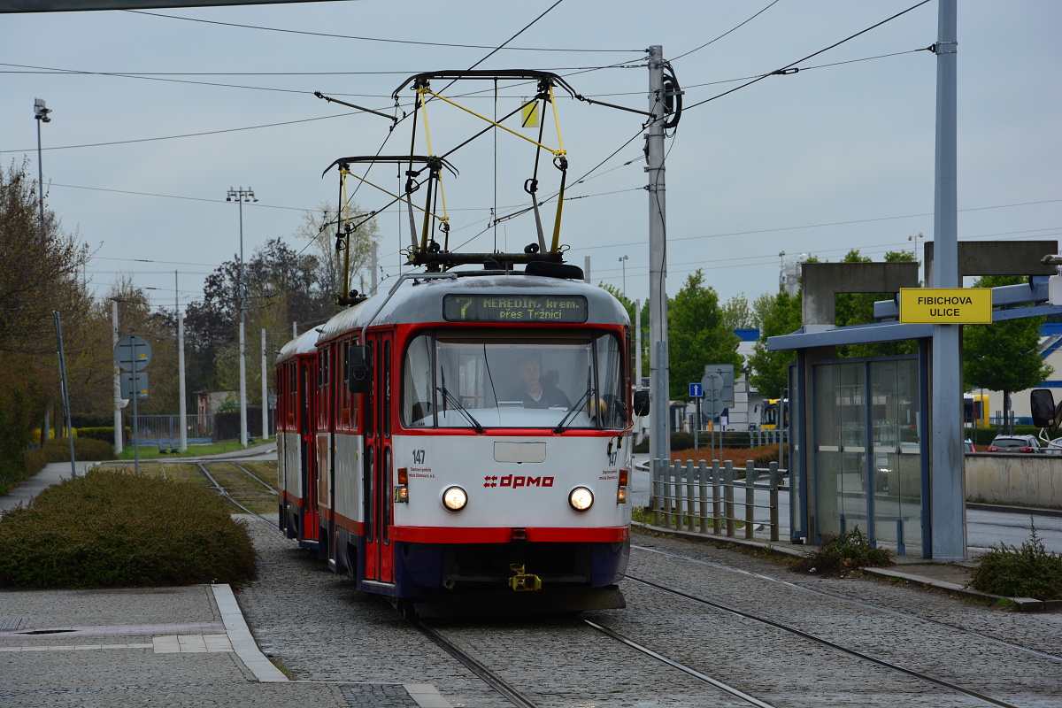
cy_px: 354
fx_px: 4646
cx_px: 531
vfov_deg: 8.7
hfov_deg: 13.0
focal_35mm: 158
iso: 400
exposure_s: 1/250
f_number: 9
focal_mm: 105
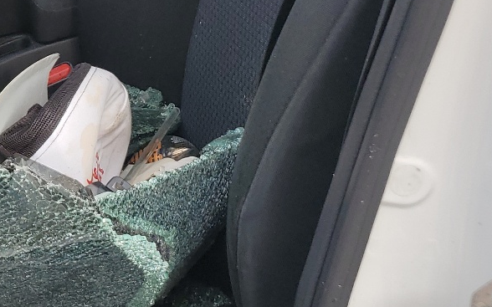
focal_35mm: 75
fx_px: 1005
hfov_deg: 23.8
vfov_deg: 17.3
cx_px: -165
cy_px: 101
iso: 50
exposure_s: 1/435
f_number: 1.5
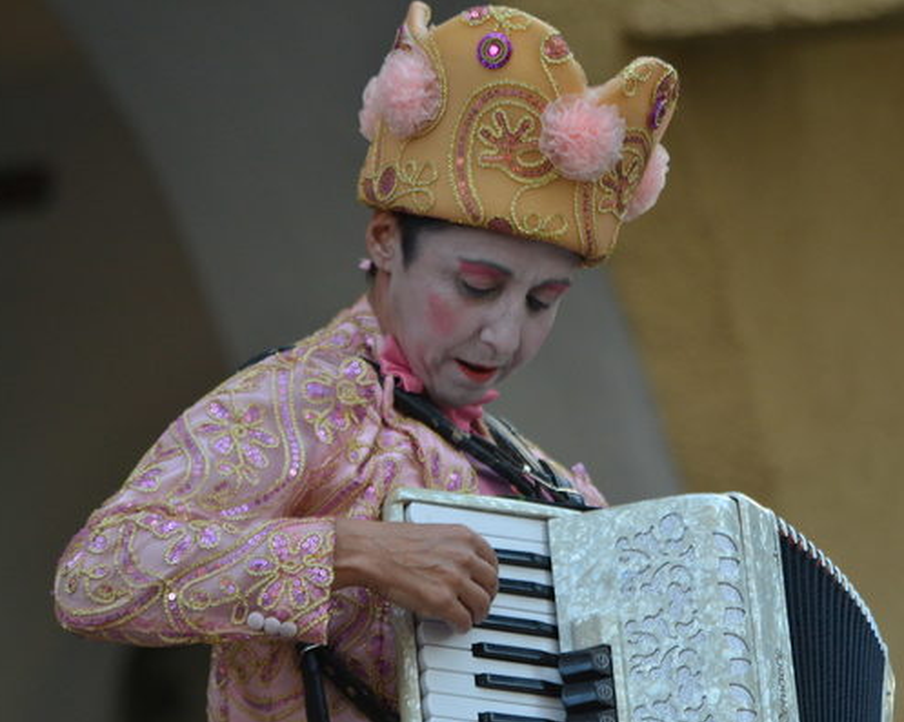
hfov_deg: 6.7
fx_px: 7728
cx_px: 533
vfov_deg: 5.4
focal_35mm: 289
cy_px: 360
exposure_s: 1/500
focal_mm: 170
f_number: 4.2
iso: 800
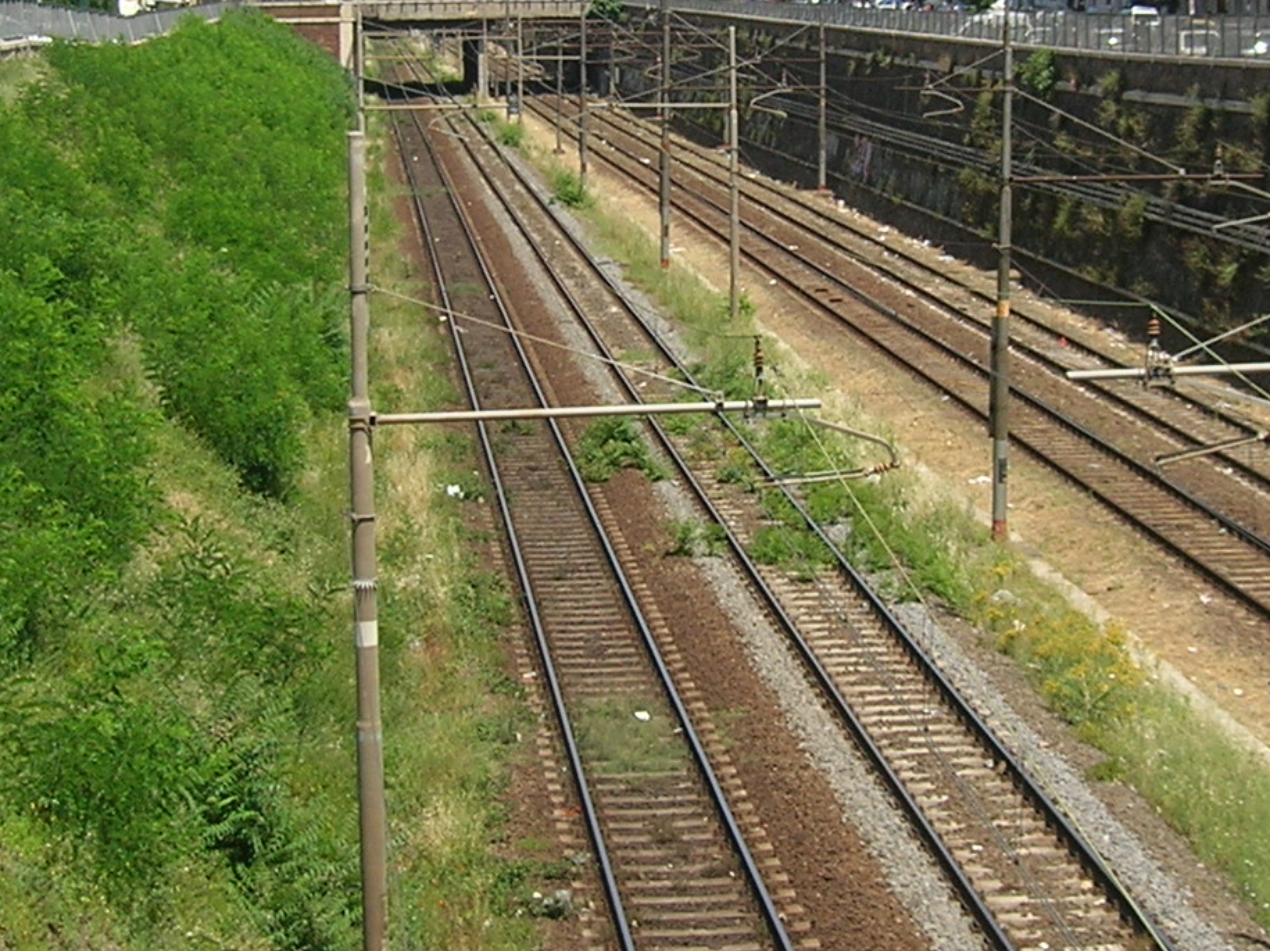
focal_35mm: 85
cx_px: 691
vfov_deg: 17.2
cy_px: 226
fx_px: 3116
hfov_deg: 23.0
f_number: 4.9
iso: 50
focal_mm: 5.7
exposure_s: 1/328
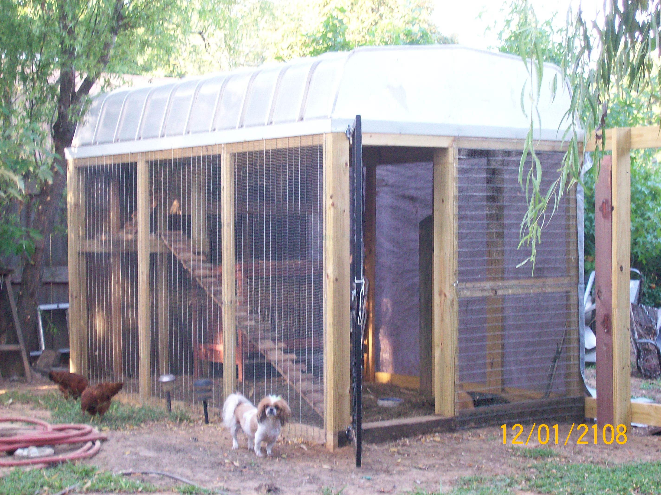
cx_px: 330
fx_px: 1336
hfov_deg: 27.8
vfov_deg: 21.0
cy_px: 248
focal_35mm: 70
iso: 160
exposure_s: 1/42.2
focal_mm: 11.6
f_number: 3.8
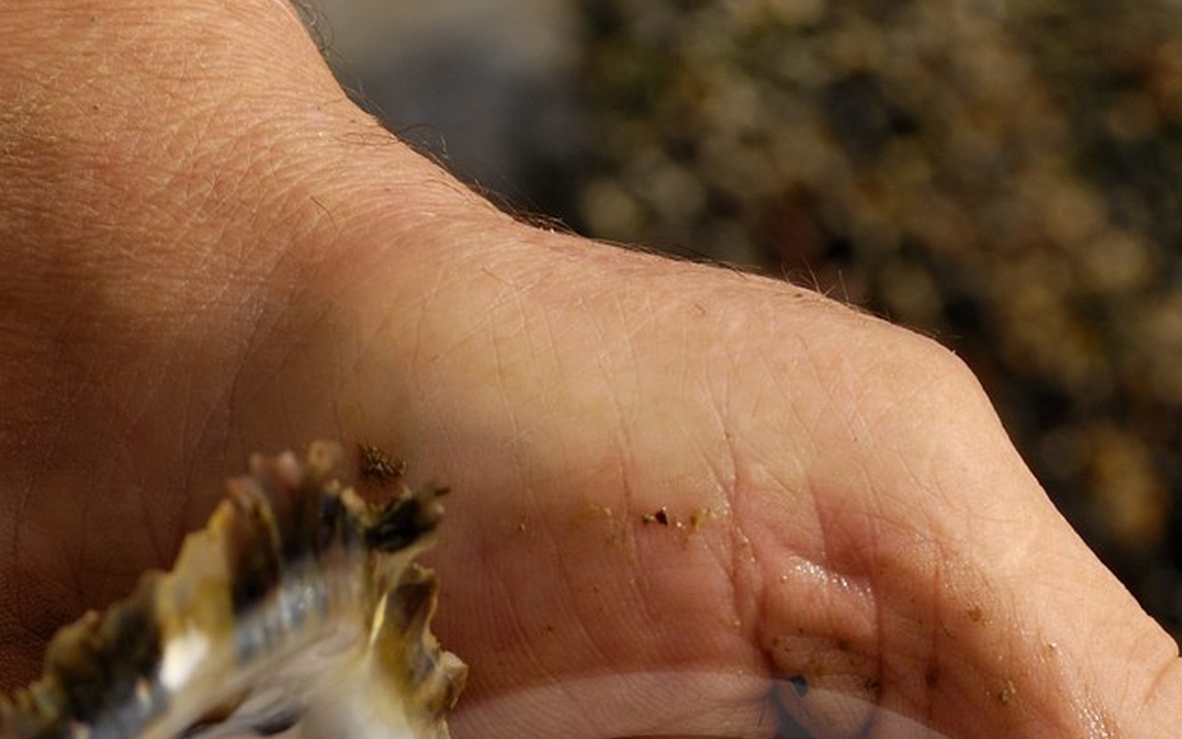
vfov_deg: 5.4
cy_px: 1250
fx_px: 7698
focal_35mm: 239
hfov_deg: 8.8
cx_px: 677
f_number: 9
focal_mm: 62
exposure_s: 1/200
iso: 100
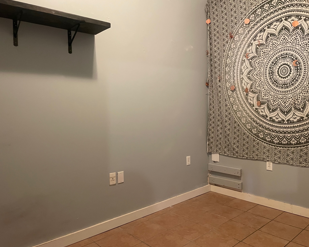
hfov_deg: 62.1
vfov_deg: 51.5
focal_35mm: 28
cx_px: 165
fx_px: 256
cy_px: 124
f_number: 1.6
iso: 500
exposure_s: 1/40
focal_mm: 4.2
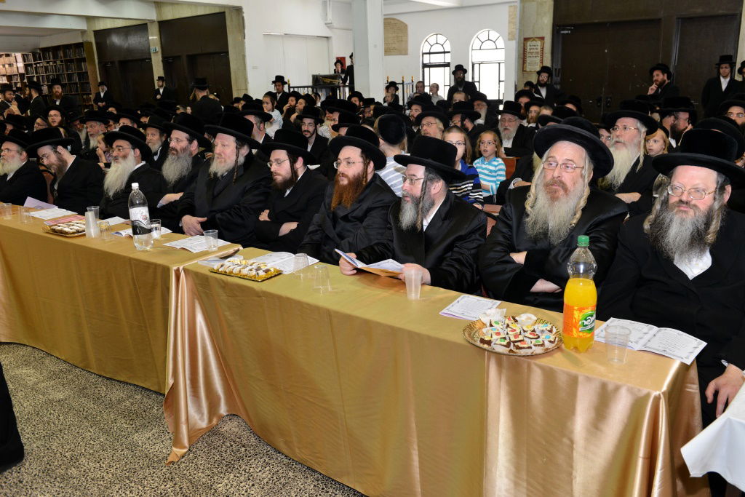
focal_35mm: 29
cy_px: 248
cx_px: 372
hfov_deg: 63.7
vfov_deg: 45.0
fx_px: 600
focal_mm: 29
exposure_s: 1/125
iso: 1250
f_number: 5.6
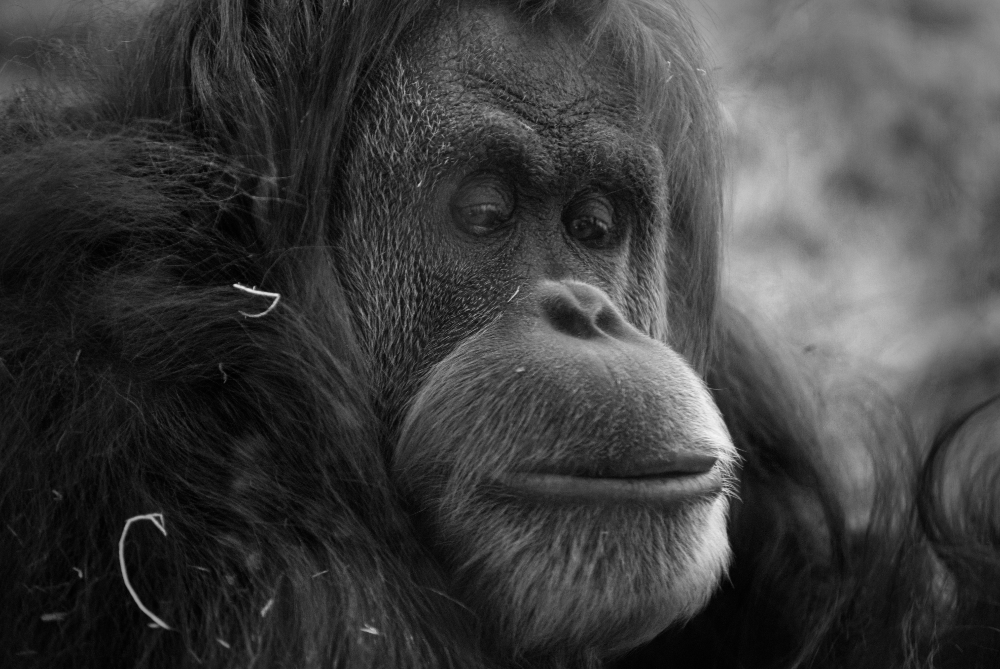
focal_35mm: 225
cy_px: 334
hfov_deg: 9.1
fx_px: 6256
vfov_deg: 6.1
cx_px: 500
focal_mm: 150
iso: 800
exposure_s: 1/60
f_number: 4
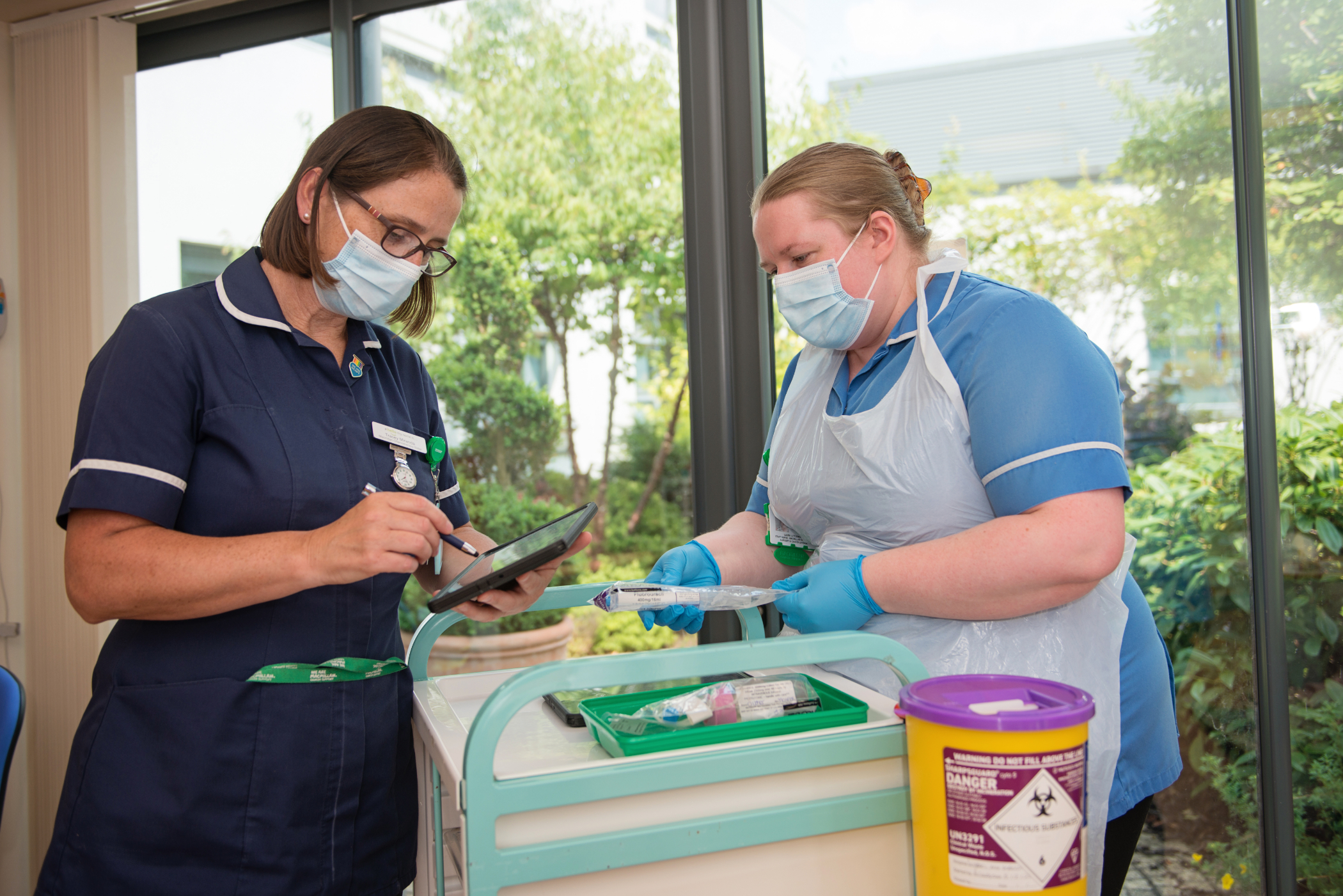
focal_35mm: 32
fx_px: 1194
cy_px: 448
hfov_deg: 58.7
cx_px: 672
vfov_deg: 41.1
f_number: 3.2
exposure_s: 1/160
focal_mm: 32
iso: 100
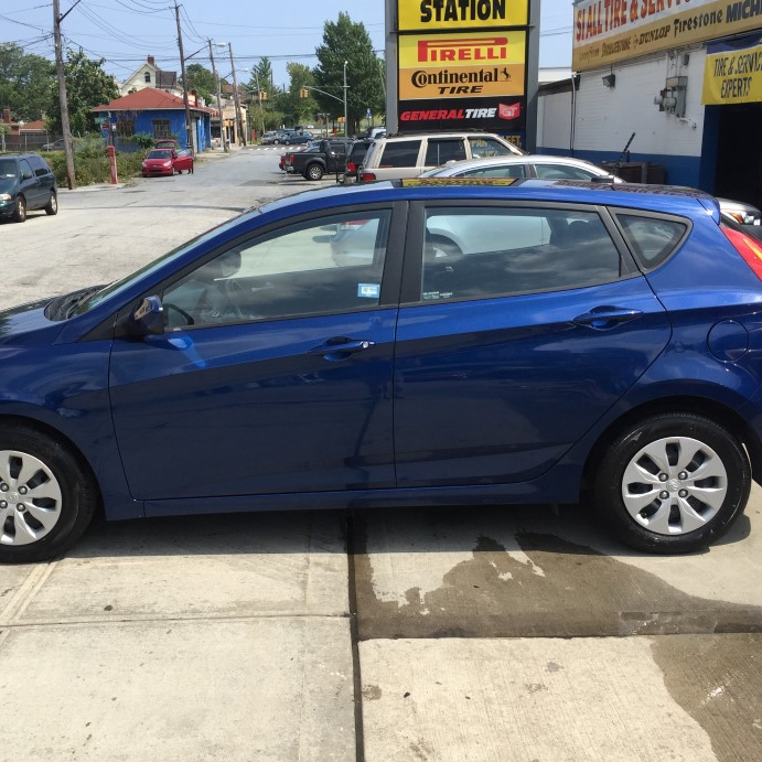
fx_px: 946
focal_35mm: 38
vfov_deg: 43.9
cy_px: 395
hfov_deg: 43.7
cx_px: 328
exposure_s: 1/1364
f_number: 2.2
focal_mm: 4.15
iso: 32
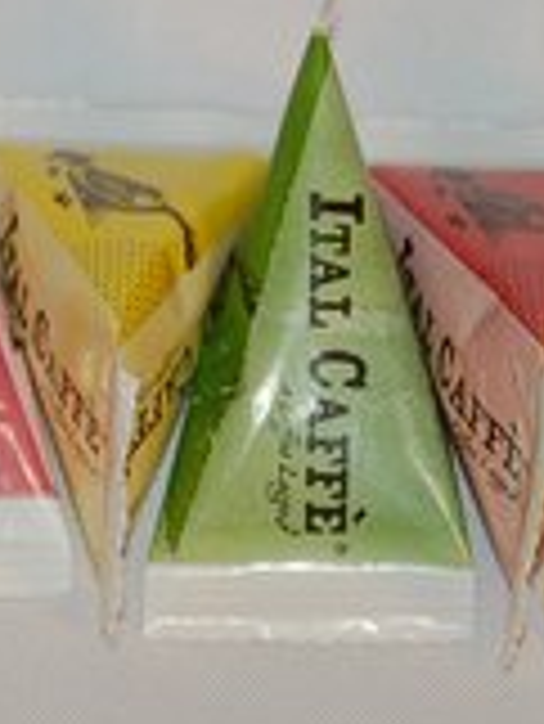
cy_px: 301
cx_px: 27
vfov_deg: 8.0
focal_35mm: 246
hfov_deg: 6.0
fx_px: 5158
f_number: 5.6
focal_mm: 55
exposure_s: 1/60
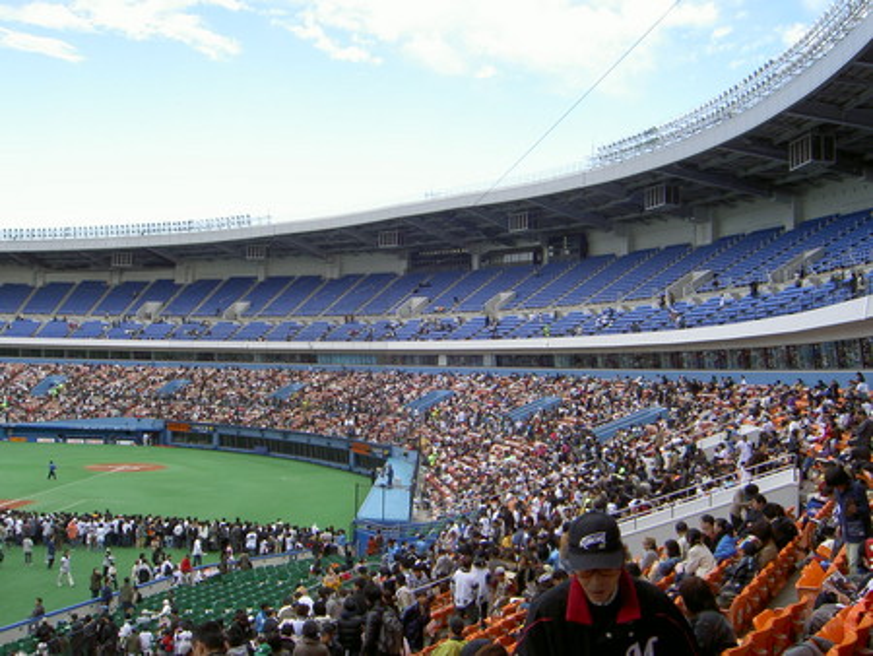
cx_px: 436
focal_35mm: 34
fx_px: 858
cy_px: 328
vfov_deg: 41.8
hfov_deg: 53.9
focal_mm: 5.6
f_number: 4.7
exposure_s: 1/100
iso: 50
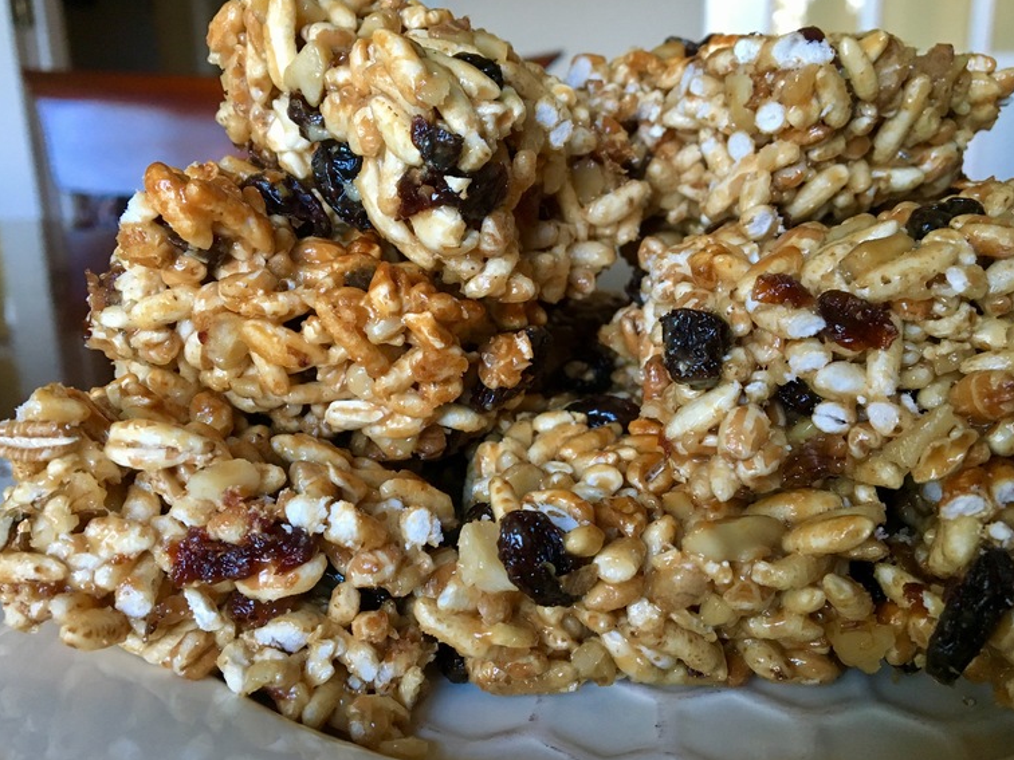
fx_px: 908
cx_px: 496
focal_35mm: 31
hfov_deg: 58.3
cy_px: 377
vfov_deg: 45.4
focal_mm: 4.15
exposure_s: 1/30
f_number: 2.2
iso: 125
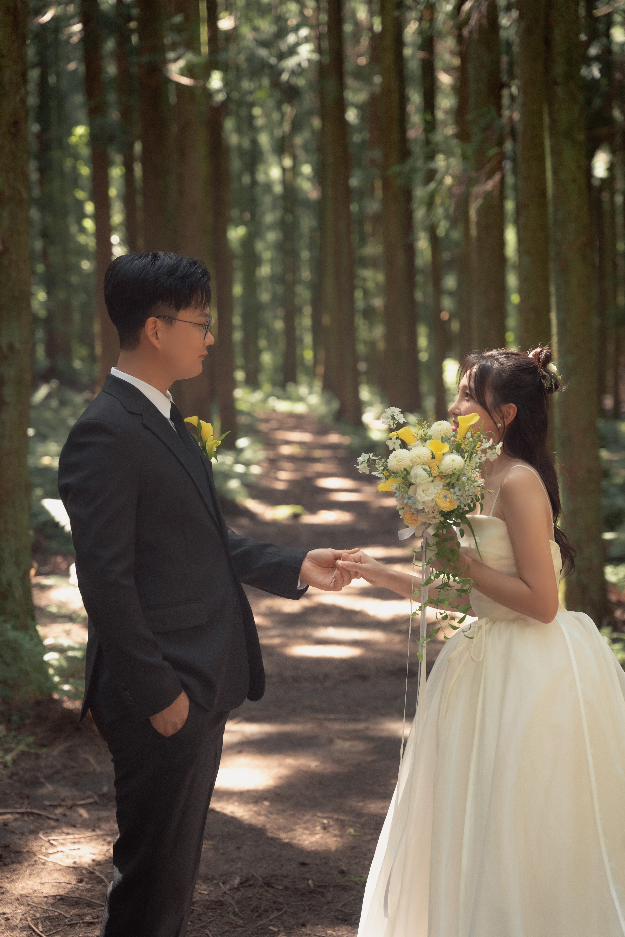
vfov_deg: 30.8
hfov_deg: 20.8
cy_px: 468
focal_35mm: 65
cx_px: 312
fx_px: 1703
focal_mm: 65.4
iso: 800
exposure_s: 1/250
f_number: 2.8
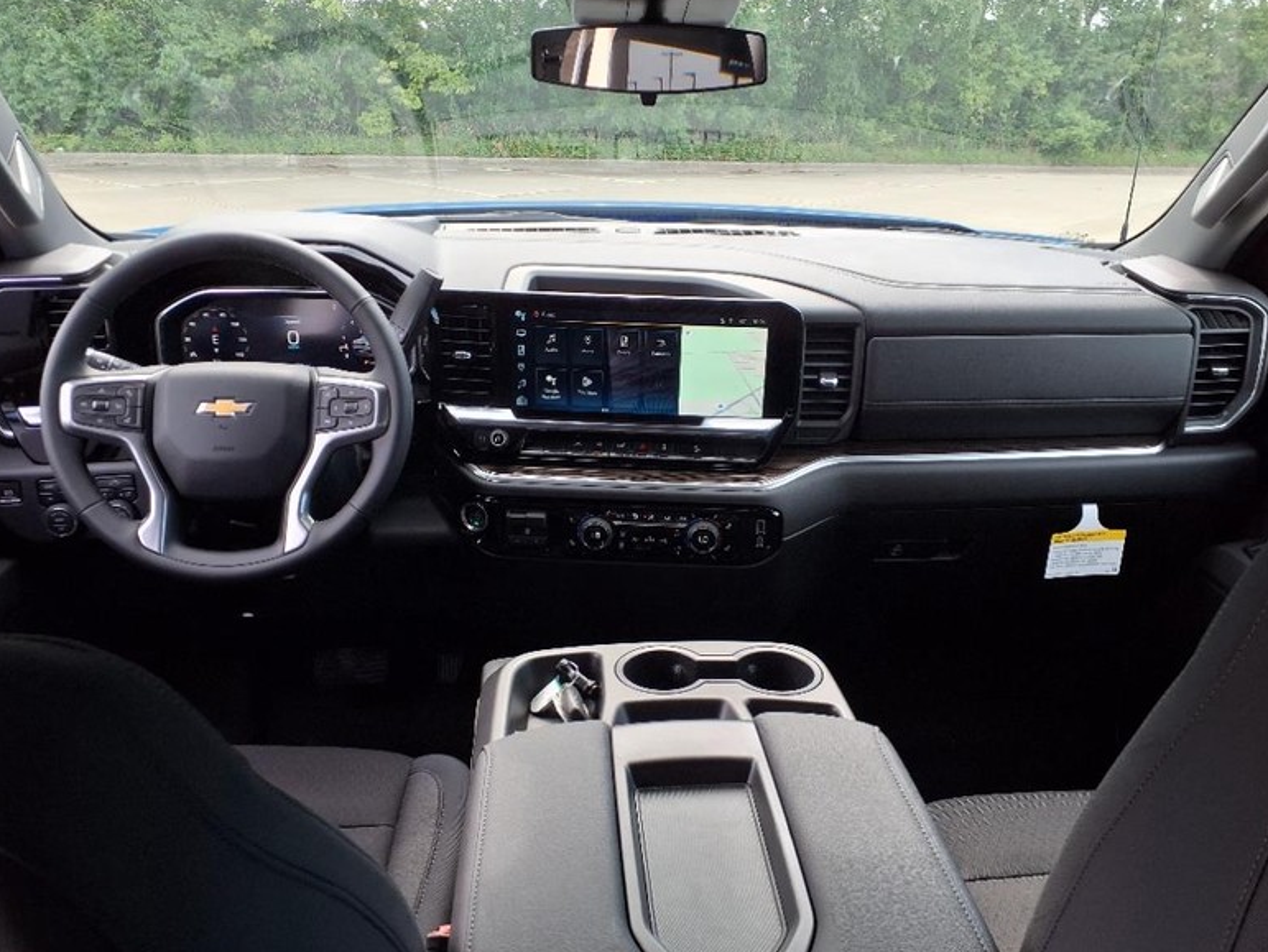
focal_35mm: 28
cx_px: 641
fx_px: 1026
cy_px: 485
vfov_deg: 49.8
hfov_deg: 63.4
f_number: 1.9
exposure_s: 1/189
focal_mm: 3.58
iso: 40
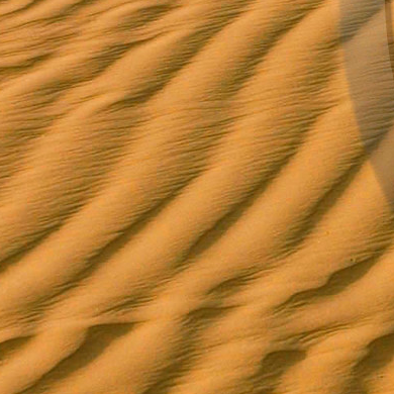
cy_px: -9
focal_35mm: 236
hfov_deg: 7.1
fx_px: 3039
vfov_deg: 7.4
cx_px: 803
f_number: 8
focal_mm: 30
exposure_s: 1/250
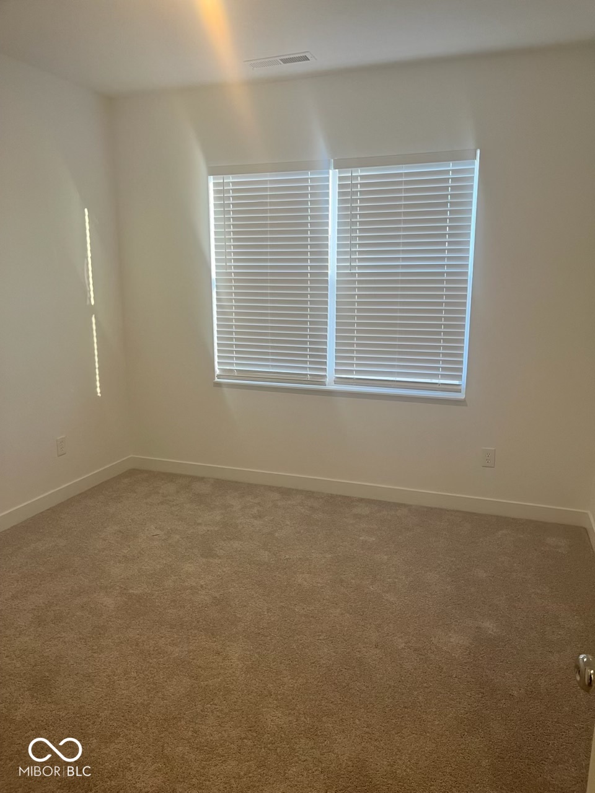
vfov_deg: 67.3
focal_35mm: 26
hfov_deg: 53.1
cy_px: 396
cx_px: 298
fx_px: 596
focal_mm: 5.1
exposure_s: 1/60
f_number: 1.6
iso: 100
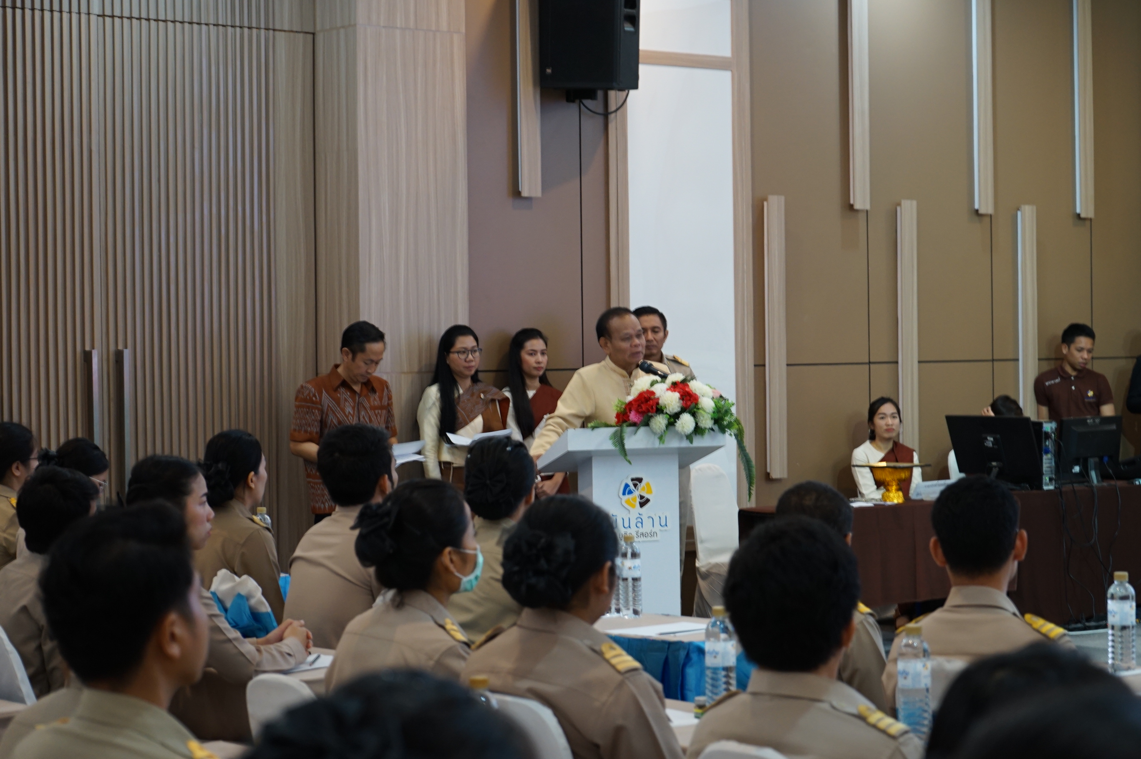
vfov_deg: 17.7
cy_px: 379
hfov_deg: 26.3
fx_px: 2438
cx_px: 625
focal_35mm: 77
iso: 800
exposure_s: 1/15
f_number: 5.6
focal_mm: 70
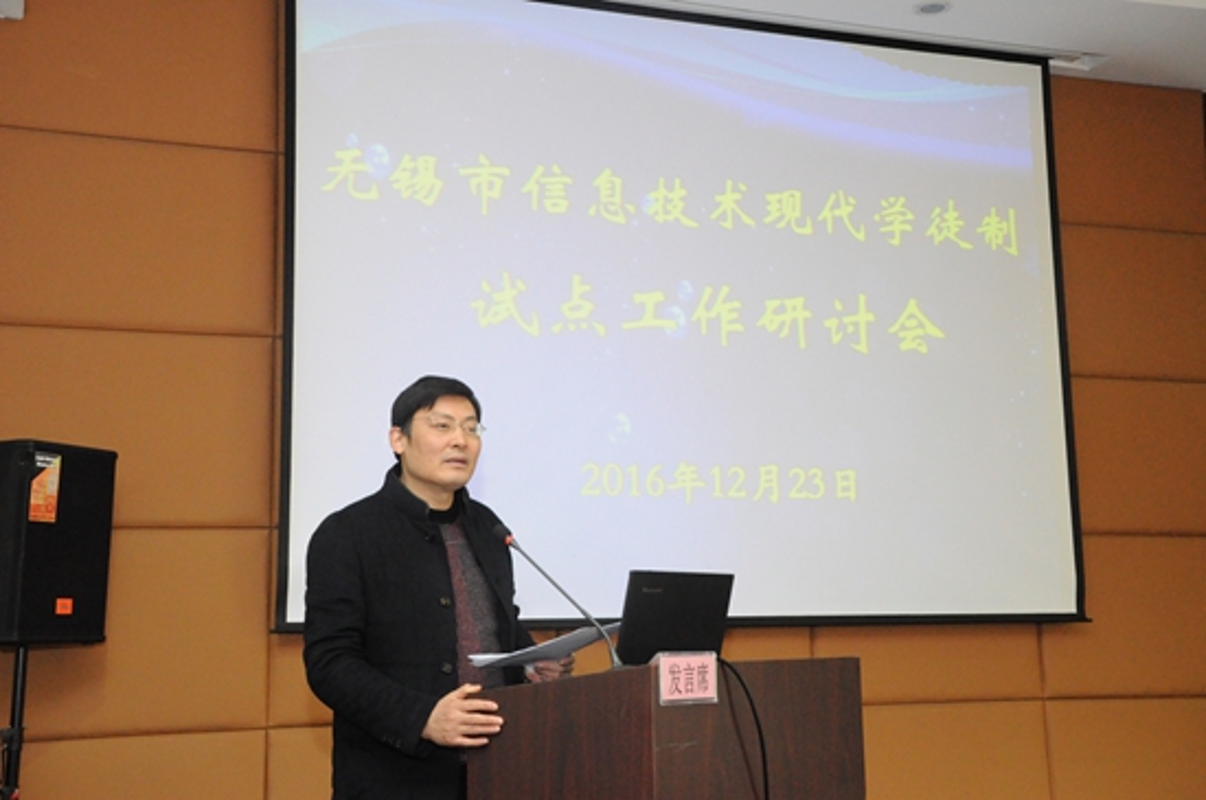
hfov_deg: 46.5
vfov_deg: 31.8
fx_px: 1405
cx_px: 603
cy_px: 400
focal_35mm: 42
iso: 3200
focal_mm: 28
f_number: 8
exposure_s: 1/60
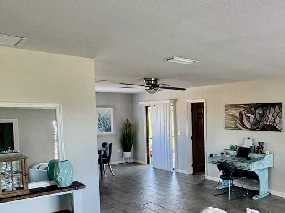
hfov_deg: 45.7
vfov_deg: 42.6
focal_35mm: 33
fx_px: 272
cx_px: 291
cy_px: 133
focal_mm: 2.22
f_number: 2.2
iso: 200
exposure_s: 1/120
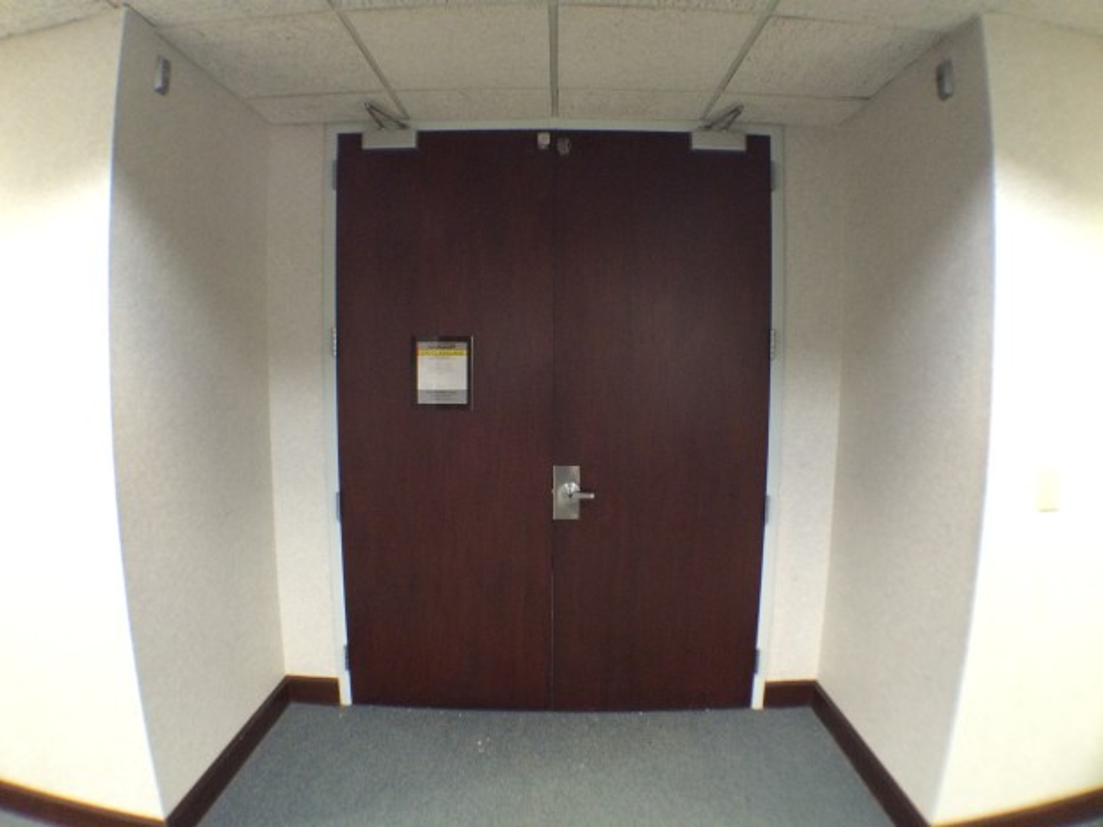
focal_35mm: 29
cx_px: 552
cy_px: 414
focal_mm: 4.15
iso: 250
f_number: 2.2
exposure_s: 1/24
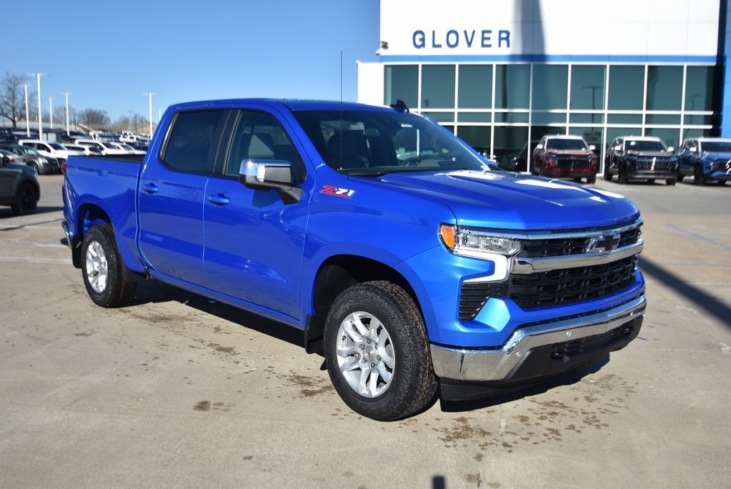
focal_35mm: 36
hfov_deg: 53.1
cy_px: 244
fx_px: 732
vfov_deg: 36.9
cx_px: 366
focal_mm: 24
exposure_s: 1/1000
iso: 100
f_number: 4.5
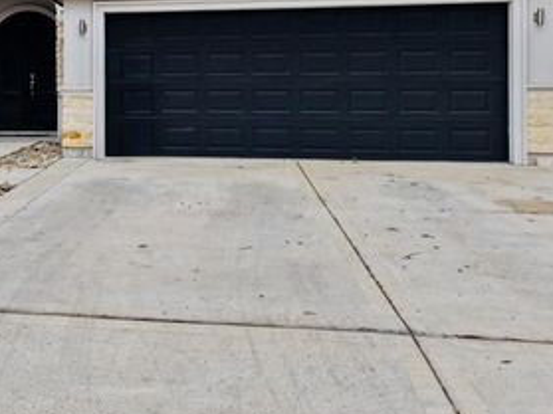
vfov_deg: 32.6
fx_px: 687
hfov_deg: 42.0
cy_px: 82
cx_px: 113
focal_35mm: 43
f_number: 1.8
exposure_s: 1/125
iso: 310
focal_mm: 8.67
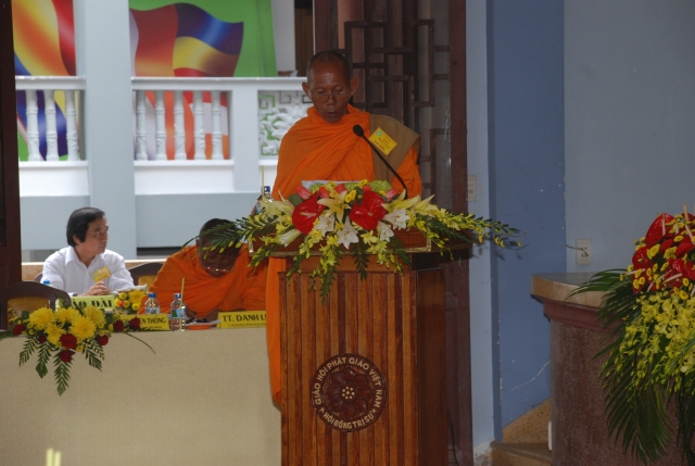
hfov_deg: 15.2
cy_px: 233
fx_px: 2610
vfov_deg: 10.2
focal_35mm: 135
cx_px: 348
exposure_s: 1/60
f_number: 6.7
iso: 400
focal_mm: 90
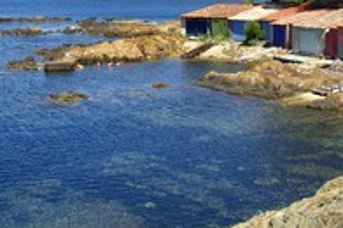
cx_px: 220
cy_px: 102
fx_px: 694
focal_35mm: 73
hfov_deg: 27.6
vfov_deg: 18.6
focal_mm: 34
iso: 200
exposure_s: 1/250
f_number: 14
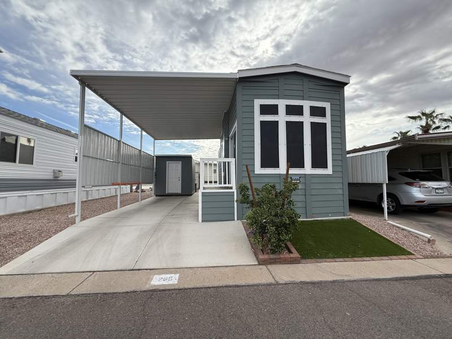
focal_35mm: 14
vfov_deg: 85.7
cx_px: 226
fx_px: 183
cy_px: 170
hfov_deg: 102.1
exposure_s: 1/1235
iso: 64
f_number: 2.2
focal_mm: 2.22
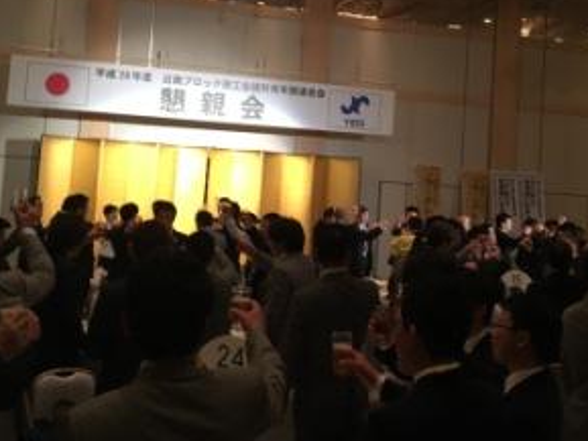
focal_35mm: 45
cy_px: 132
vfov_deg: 31.8
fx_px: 765
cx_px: 303
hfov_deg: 42.1
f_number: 2.2
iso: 200
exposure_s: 1/20
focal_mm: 4.15
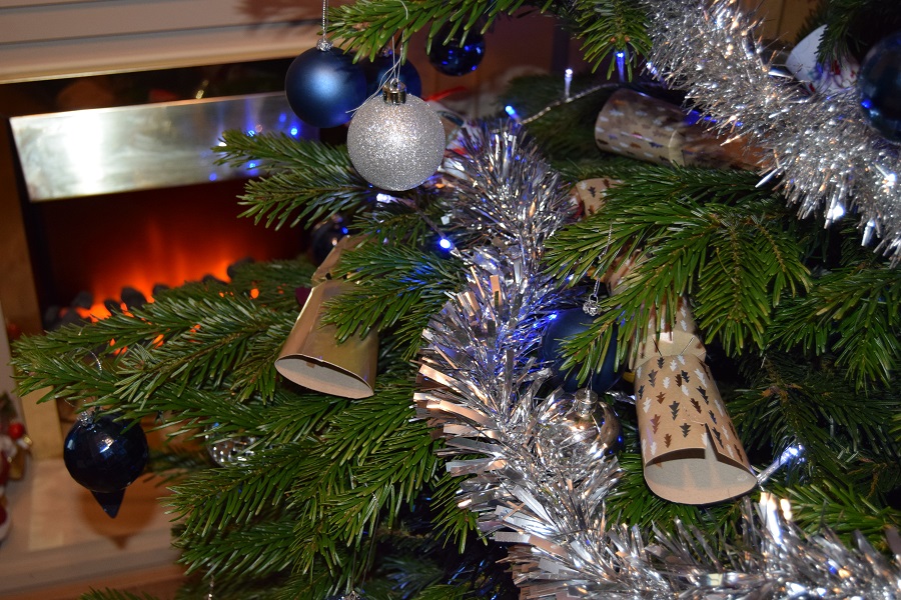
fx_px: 1201
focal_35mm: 48
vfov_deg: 28.1
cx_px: 450
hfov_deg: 41.1
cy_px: 300
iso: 1400
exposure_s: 1/60
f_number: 4.5
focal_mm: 32
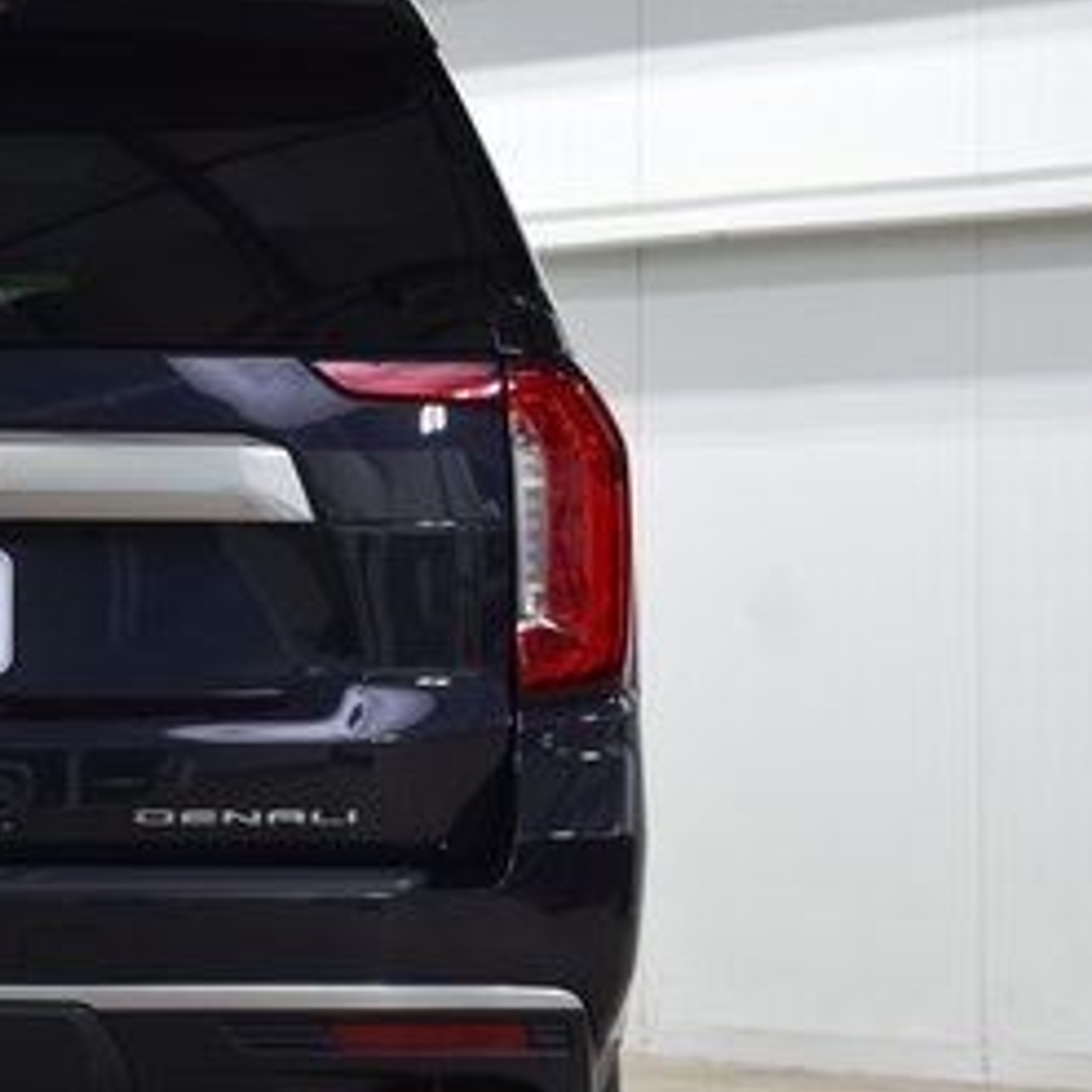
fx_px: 4711
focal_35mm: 132
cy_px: 696
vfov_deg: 13.2
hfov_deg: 13.0
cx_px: -115
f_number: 6.3
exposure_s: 1/15
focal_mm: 40
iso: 500
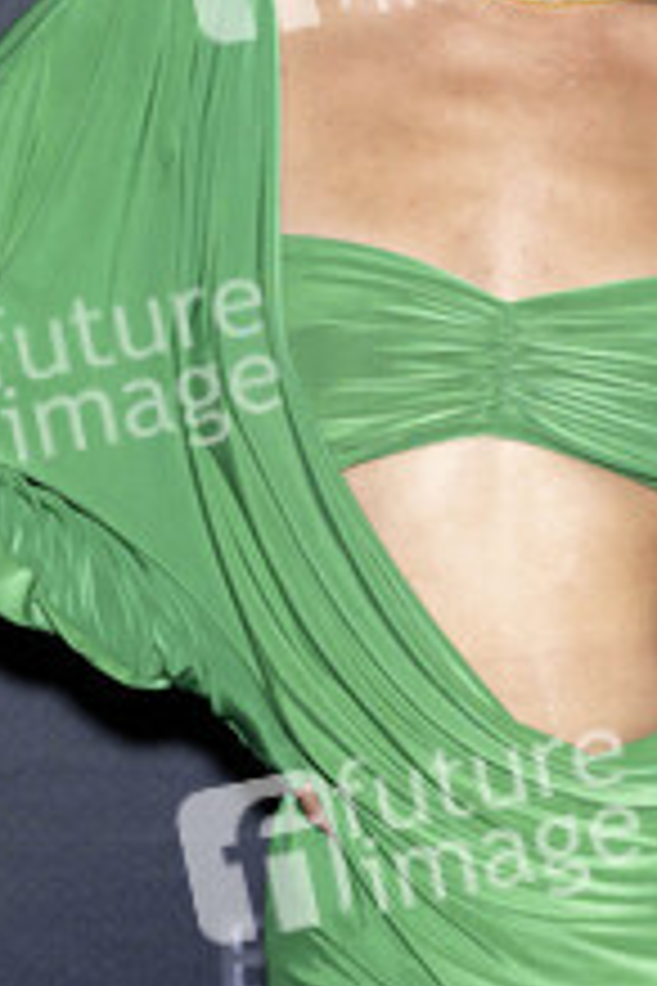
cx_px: 540
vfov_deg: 16.4
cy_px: 162
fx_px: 3394
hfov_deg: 11.0
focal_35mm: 124
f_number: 5.6
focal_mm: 68
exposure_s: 1/200
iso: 800
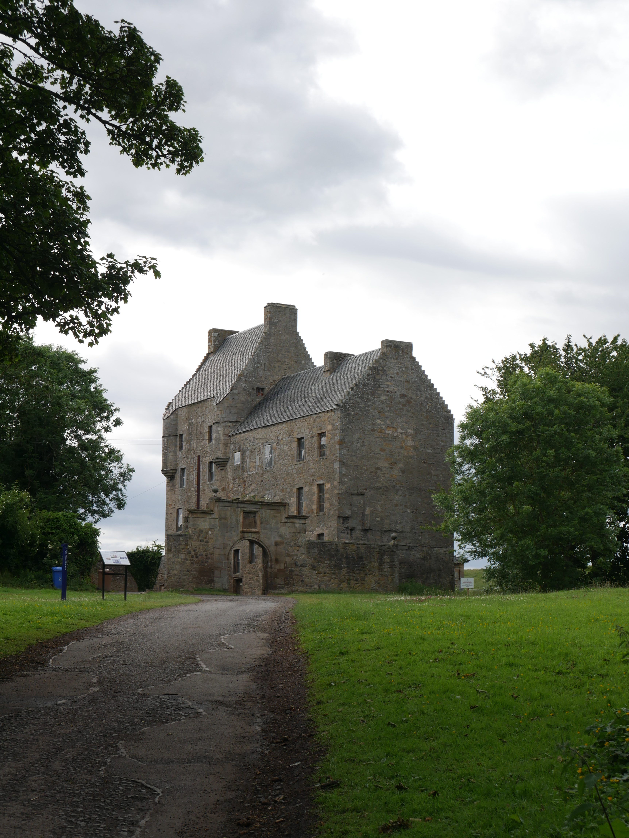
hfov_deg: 24.4
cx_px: 314
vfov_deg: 32.2
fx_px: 1453
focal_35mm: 60
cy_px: 419
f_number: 8
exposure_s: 1/250
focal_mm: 30
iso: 200
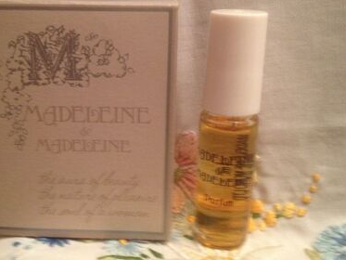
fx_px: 450
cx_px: 133
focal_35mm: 45
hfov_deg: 41.8
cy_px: 101
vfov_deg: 32.1
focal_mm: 4.28
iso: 200
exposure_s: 1/20
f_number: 2.4
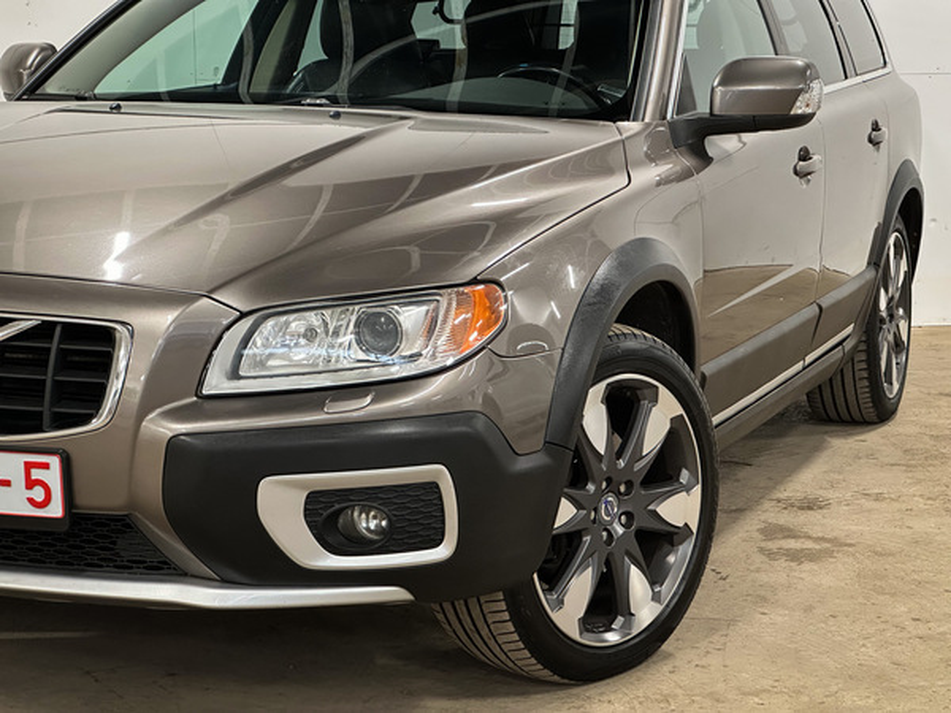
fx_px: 2115
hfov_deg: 25.3
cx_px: 476
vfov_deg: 19.1
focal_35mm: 77
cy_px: 356
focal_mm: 9
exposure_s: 1/35
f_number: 2.8
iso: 500
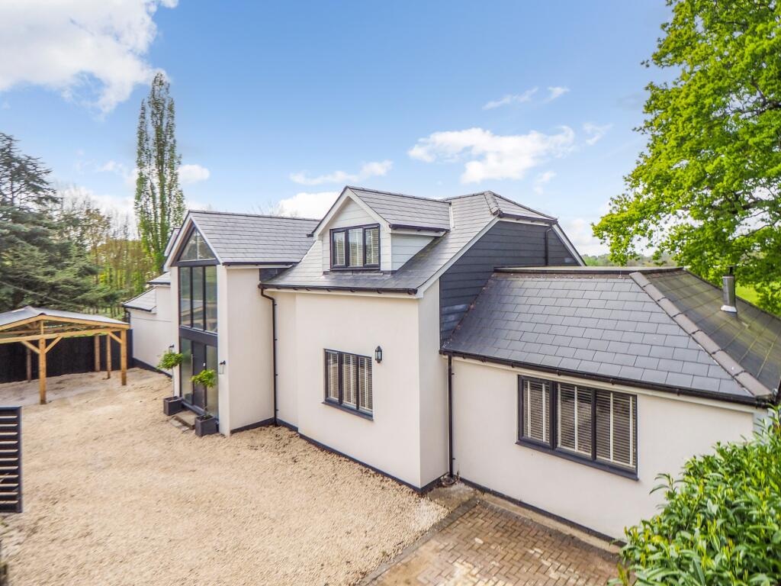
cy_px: 293
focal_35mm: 18
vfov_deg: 71.6
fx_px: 406
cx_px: 390
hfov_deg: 87.8
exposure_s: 1/1600
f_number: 8
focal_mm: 9
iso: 400
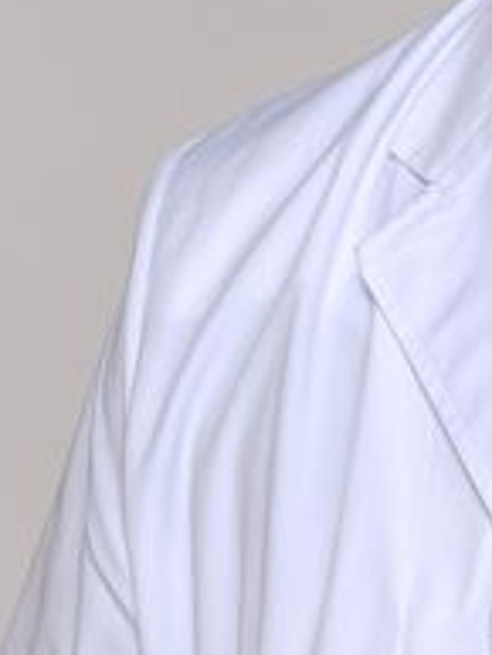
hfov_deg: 3.0
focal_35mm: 502
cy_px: 1066
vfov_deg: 3.9
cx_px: 723
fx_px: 9503
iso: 250
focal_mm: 56
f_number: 5
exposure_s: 1/160
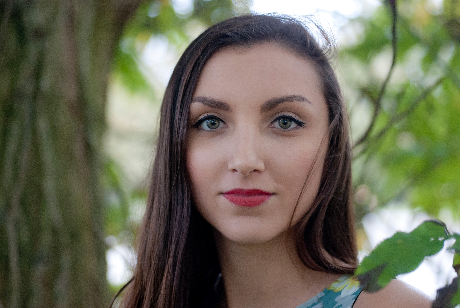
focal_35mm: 90
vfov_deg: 15.2
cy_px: 154
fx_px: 1151
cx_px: 230
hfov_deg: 22.6
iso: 400
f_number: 3.5
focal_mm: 60
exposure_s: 1/100
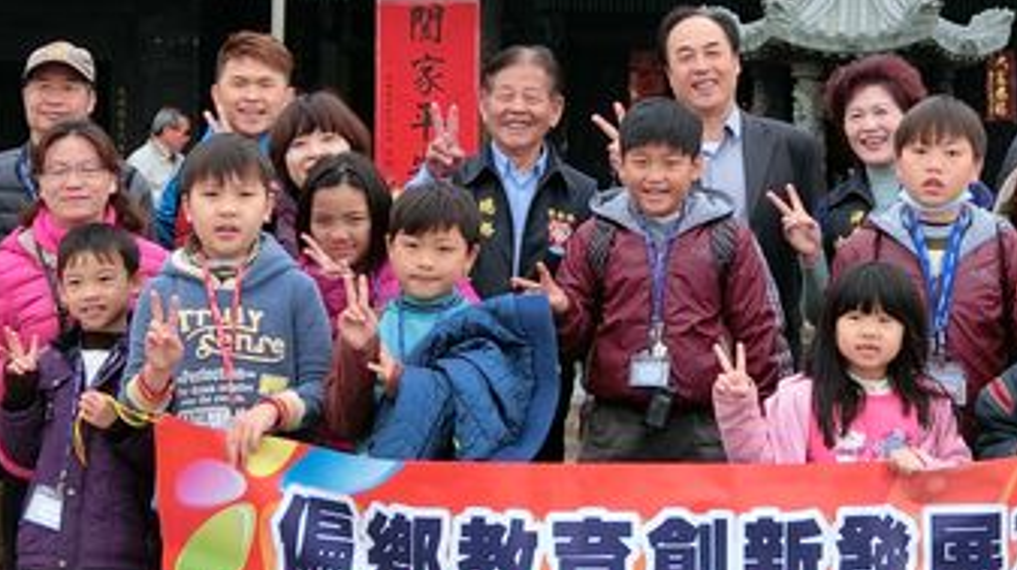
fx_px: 2722
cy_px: 121
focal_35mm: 101
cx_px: 742
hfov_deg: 21.0
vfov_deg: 11.9
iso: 80
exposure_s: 1/160
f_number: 3.4
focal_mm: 8.3
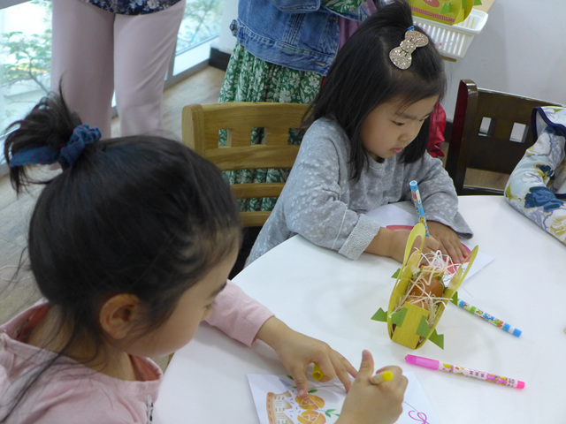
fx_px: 818
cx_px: 283
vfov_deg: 29.1
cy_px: 212
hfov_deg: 38.2
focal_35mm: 50
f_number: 1.9
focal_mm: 9.8
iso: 640
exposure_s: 1/320
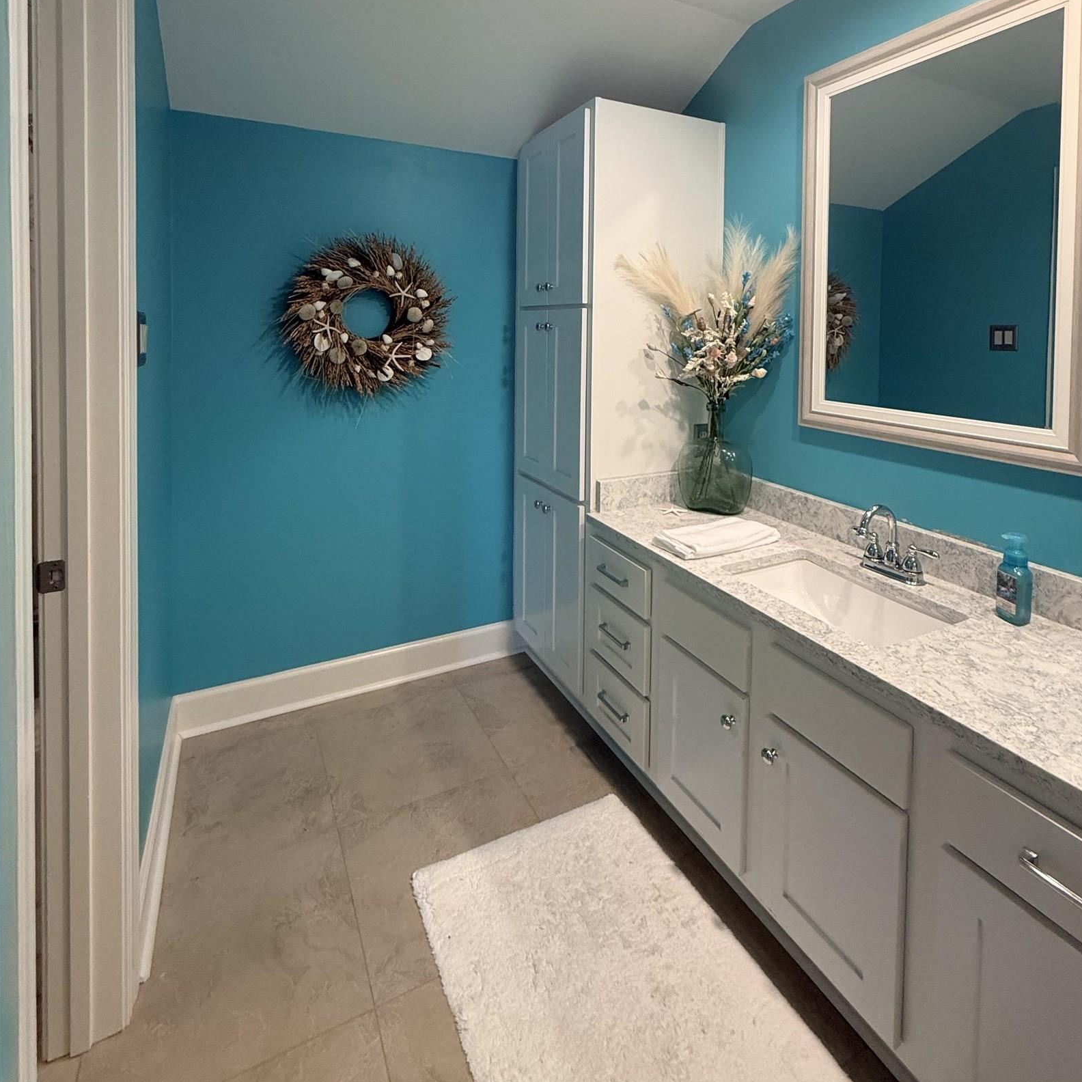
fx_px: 637
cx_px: 561
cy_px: 347
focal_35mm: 18
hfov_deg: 80.7
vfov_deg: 77.7
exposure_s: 1/60
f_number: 2.2
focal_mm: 2.22
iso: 250
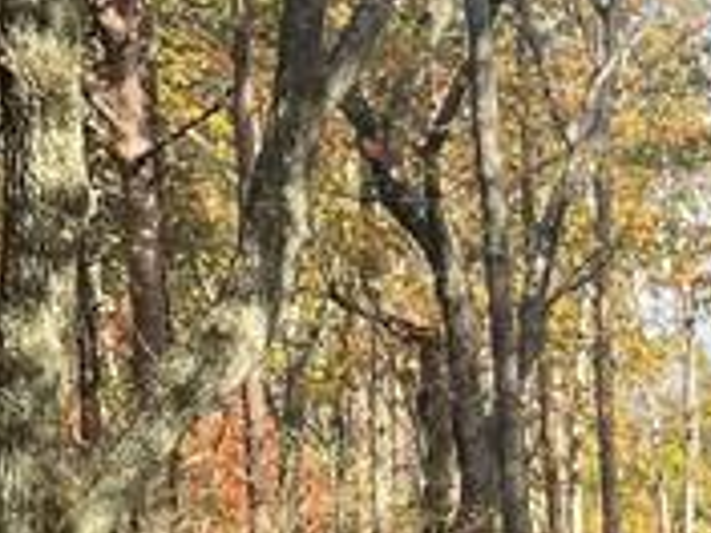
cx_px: 1030
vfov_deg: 9.7
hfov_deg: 12.5
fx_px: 3101
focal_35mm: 151
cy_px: 545
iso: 32
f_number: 1.6
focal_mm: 4.2
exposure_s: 1/861
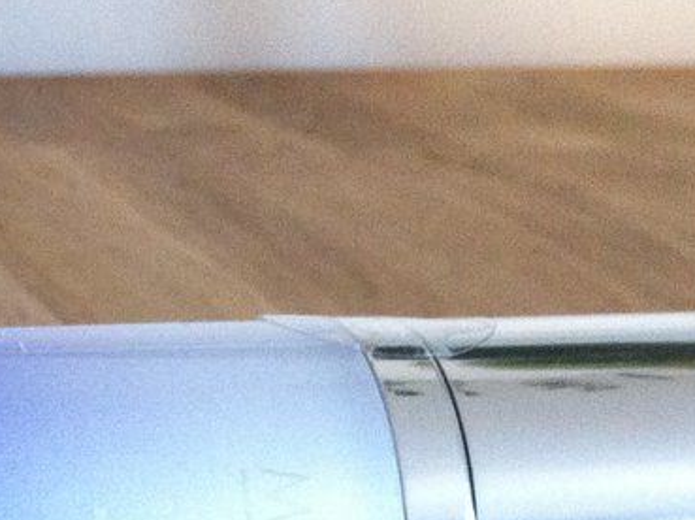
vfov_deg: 11.3
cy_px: 723
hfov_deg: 15.0
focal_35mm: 127
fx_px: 2547
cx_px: -136
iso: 250
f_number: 2.8
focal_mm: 3.85
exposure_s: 1/15
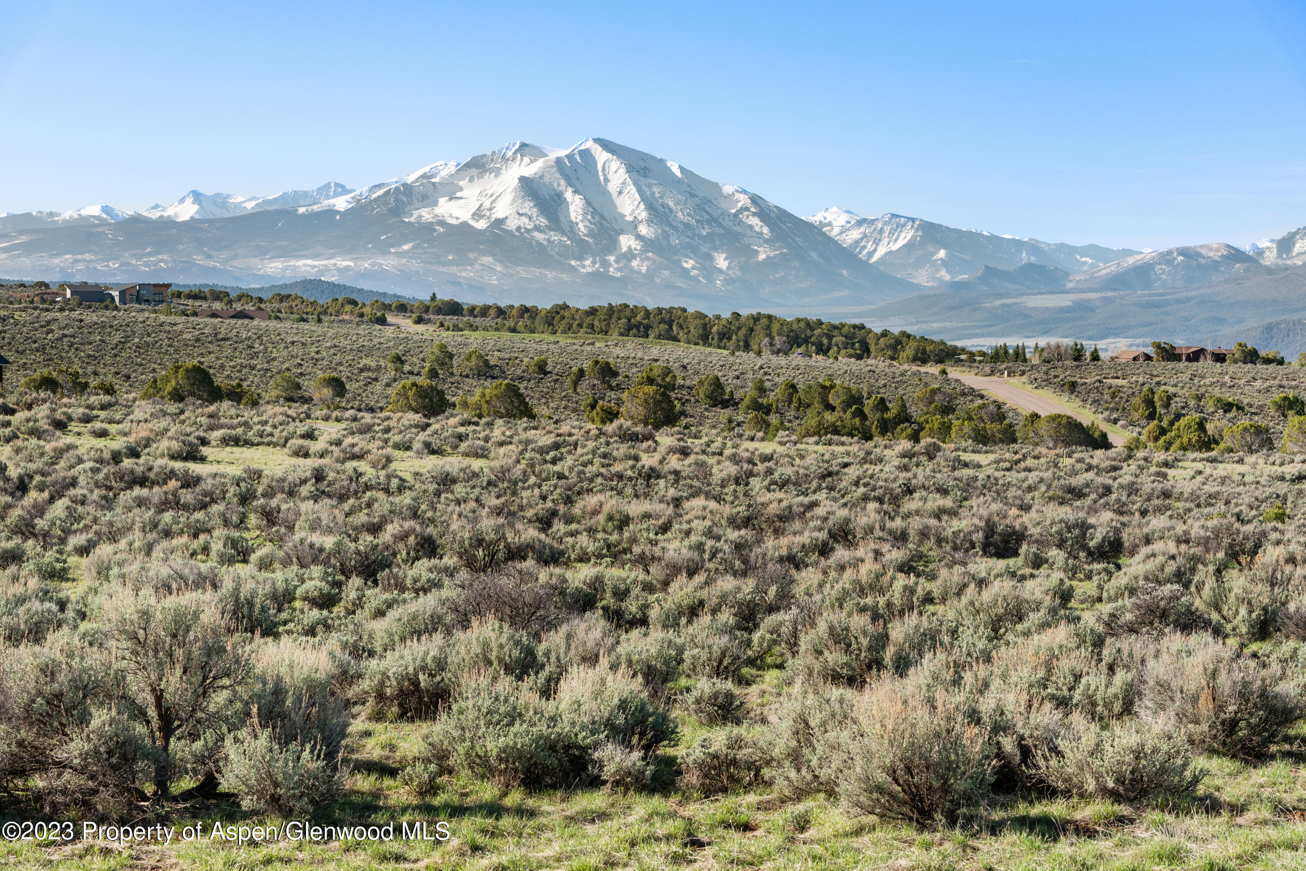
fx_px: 2359
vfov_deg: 20.9
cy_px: 436
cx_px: 653
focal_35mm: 65
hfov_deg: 31.0
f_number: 8
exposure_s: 1/400
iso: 100
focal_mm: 65
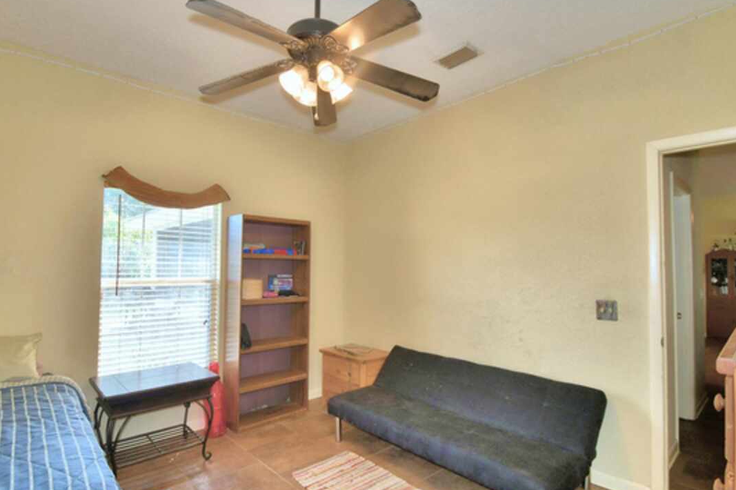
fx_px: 368
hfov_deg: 90.0
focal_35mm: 18
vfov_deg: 67.3
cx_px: 363
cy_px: 251
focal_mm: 10
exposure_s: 1/60
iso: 125
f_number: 4.5
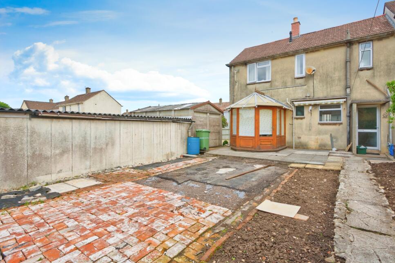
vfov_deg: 70.4
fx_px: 186
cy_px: 127
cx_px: 209
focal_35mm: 17
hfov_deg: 93.2
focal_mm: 16
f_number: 9
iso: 400
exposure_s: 1/500
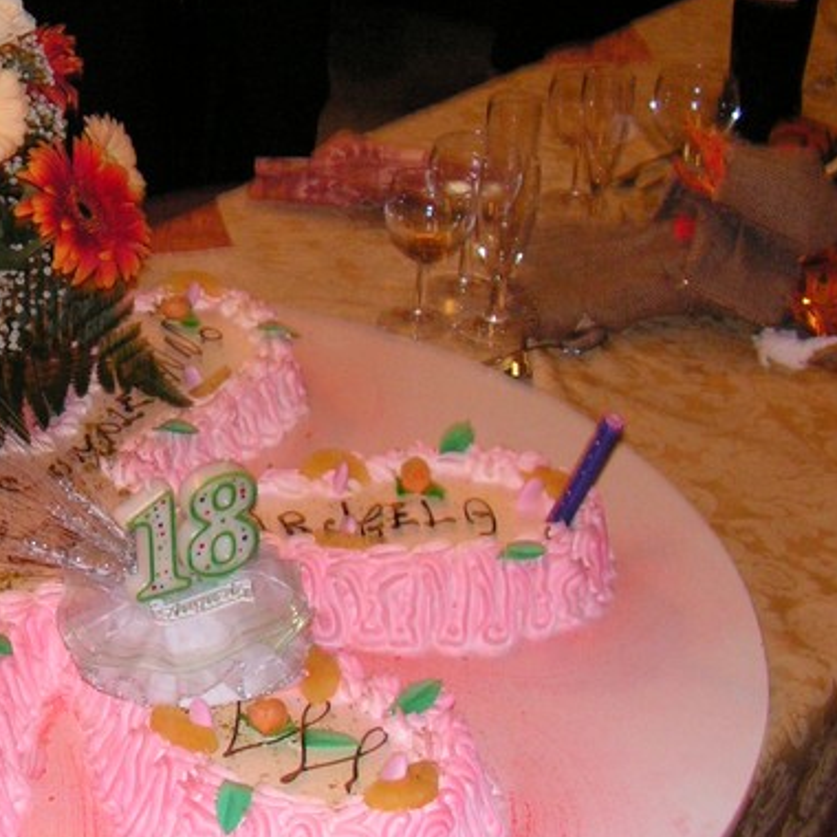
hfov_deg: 24.7
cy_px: 458
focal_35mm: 67
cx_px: 31
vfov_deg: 25.7
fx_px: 1833
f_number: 3.2
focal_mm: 6
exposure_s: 1/40
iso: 200
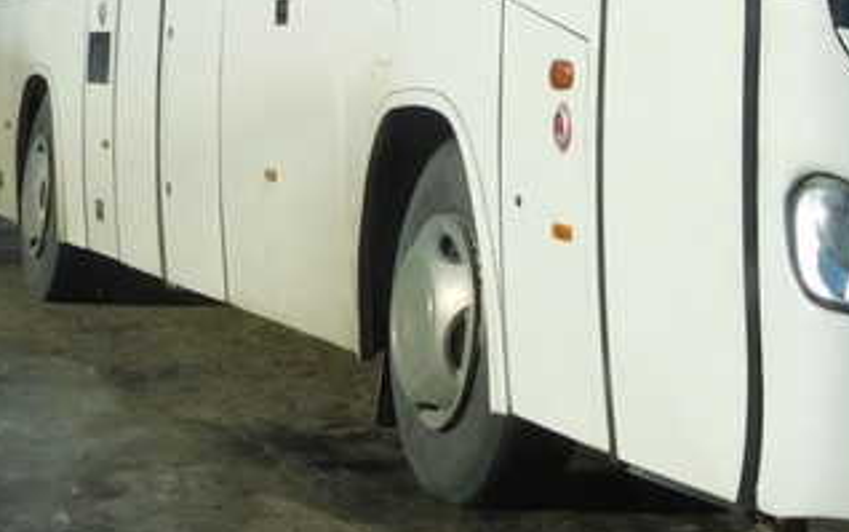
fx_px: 2430
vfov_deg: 12.0
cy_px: -199
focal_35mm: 105
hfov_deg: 19.1
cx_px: 889
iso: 125
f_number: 3.8
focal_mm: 6.2
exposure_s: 1/1250
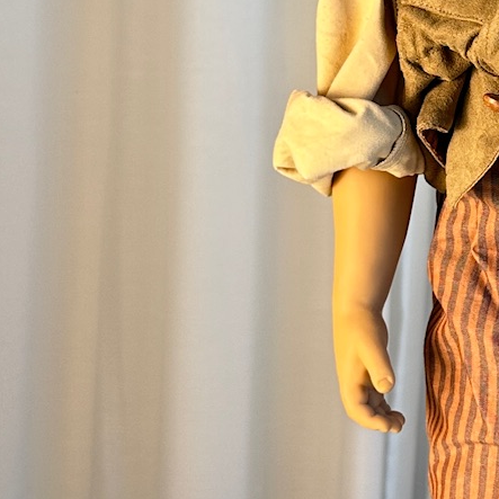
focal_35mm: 98
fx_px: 1598
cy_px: 113
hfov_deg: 17.1
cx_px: 565
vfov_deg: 17.6
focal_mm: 6.86
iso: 100
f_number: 1.78
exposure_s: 1/100
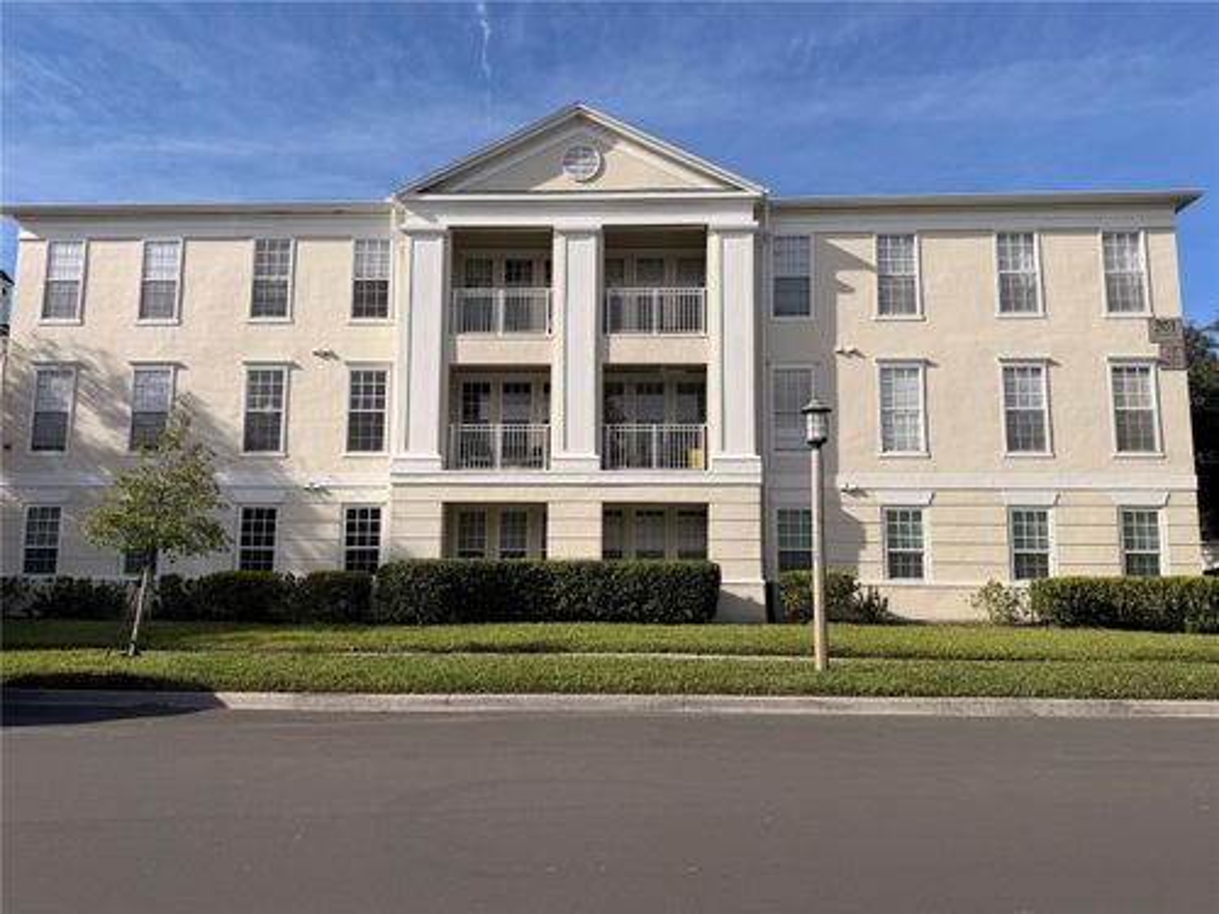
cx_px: 610
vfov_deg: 56.8
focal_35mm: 24
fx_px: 845
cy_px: 457
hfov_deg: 71.6
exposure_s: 1/5714
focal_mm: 6.76
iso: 80
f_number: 1.78
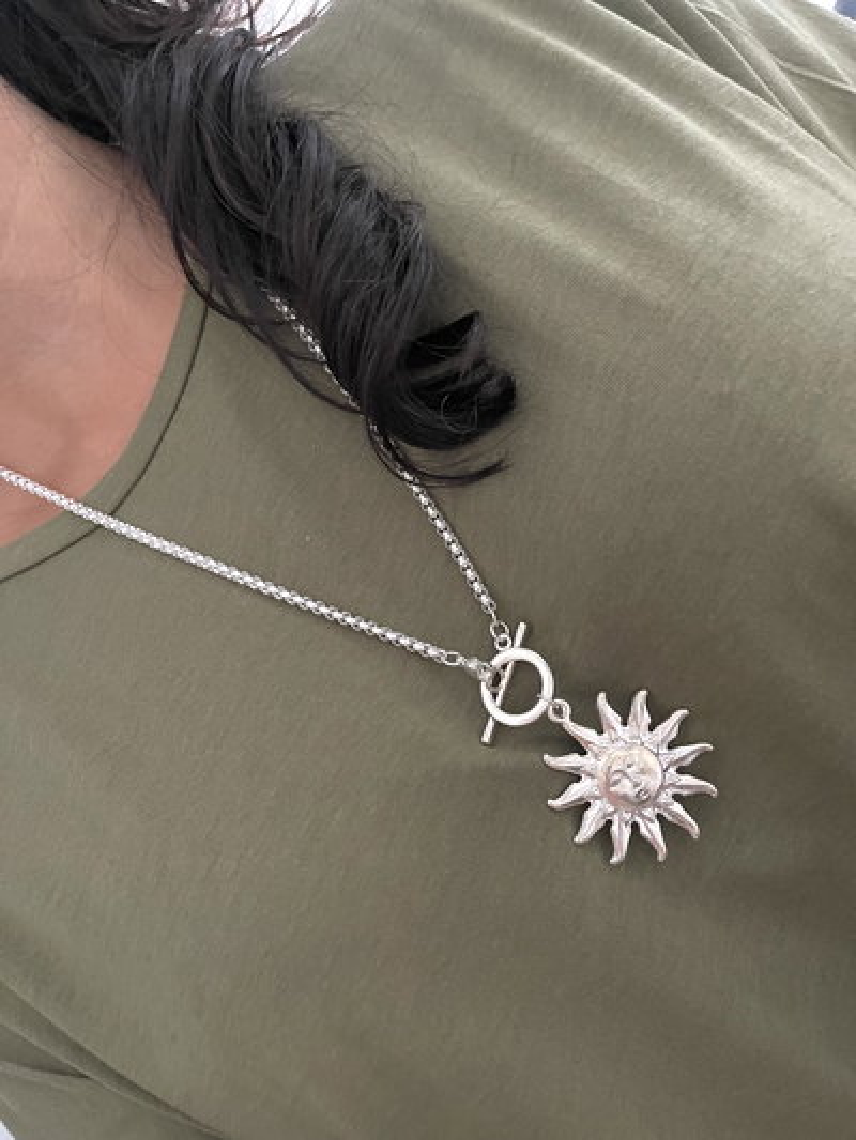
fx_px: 824
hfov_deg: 54.9
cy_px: 570
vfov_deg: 69.4
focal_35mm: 25
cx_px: 428
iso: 800
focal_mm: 5.1
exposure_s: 1/30
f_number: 1.6
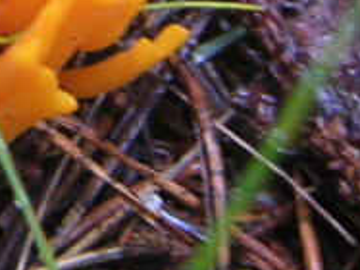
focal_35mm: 163
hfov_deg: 11.6
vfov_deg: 8.9
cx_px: -169
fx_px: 1694
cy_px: -147
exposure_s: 1/20
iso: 100
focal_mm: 6
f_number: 2.8
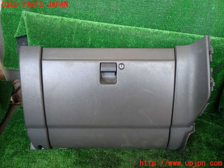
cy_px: 84
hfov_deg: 60.0
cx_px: 112
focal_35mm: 30
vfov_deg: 46.8
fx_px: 194
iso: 160
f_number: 2.3
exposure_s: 1/60
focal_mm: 5.4
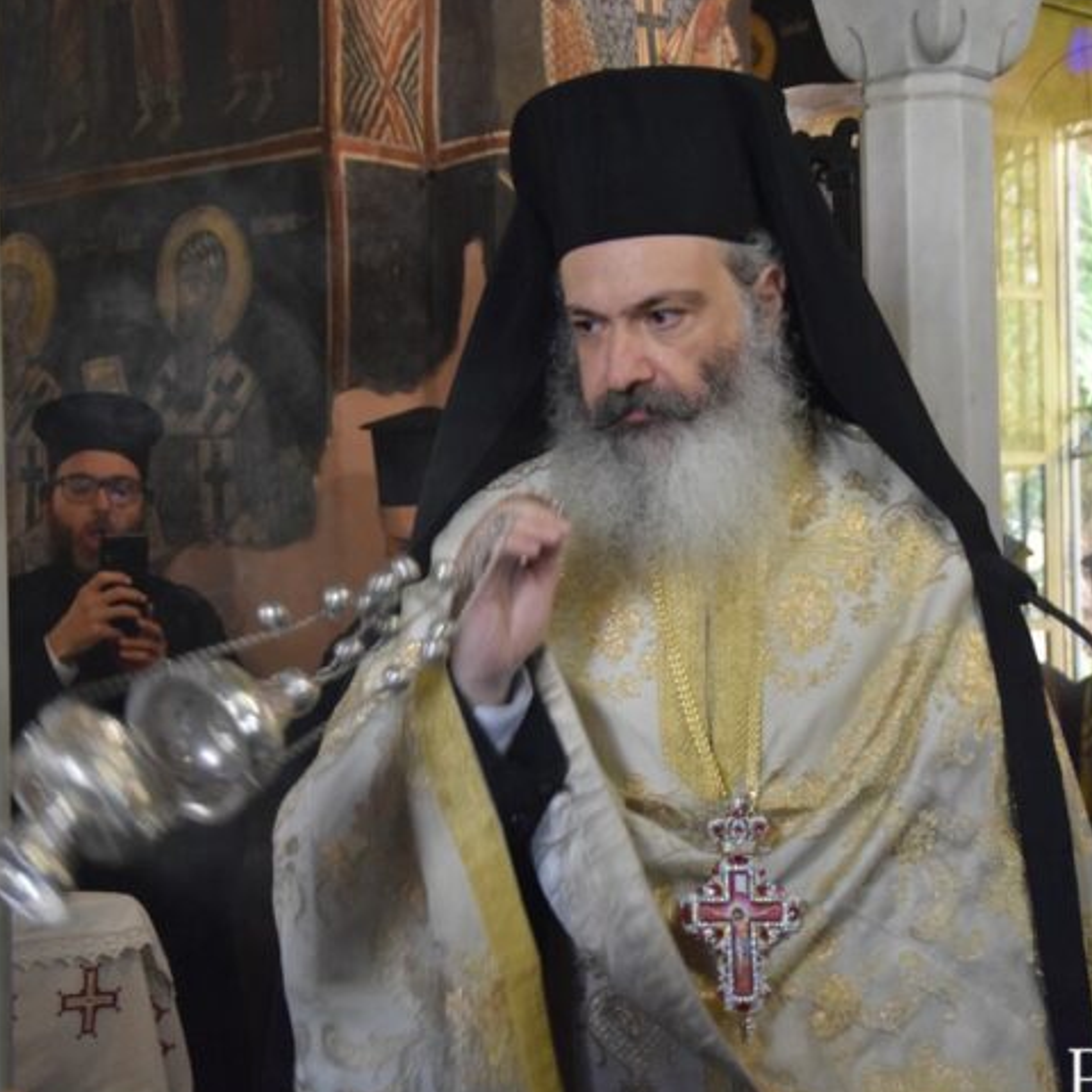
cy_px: 560
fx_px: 2486
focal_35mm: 70
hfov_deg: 24.7
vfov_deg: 24.8
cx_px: 623
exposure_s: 1/60
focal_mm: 35
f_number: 4.5
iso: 3600
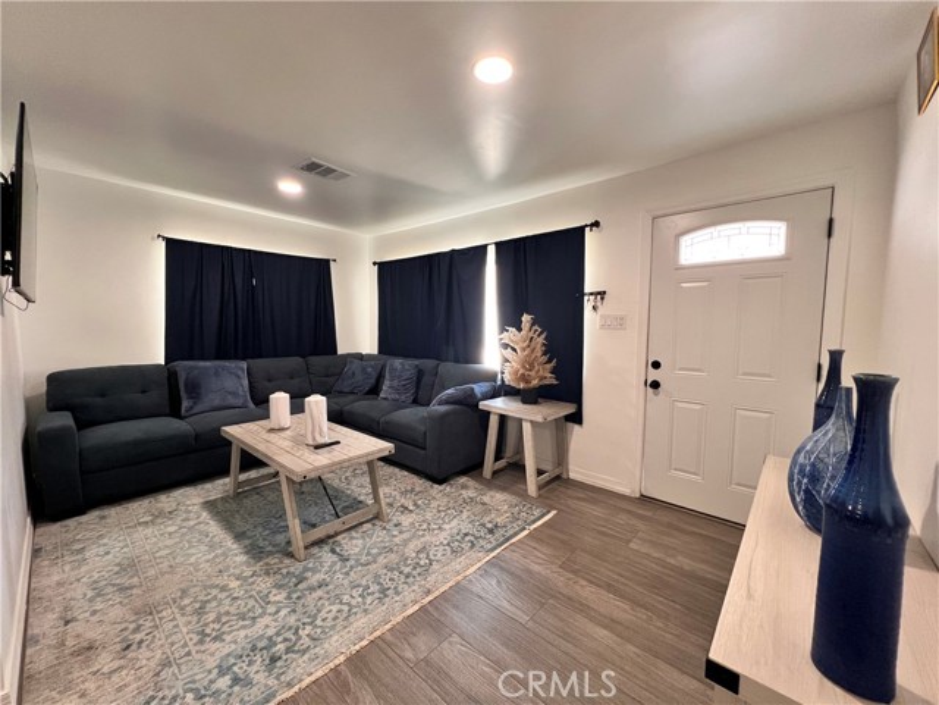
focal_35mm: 13
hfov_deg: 106.2
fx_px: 353
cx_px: 470
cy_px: 352
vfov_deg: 89.9
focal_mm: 1.57
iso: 200
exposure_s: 1/60
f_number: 1.8
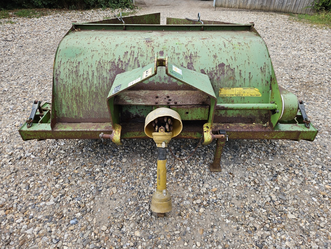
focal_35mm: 23
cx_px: 166
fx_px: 220
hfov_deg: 73.9
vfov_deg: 58.9
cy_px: 124
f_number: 1.8
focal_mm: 5.4
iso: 25
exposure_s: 1/493
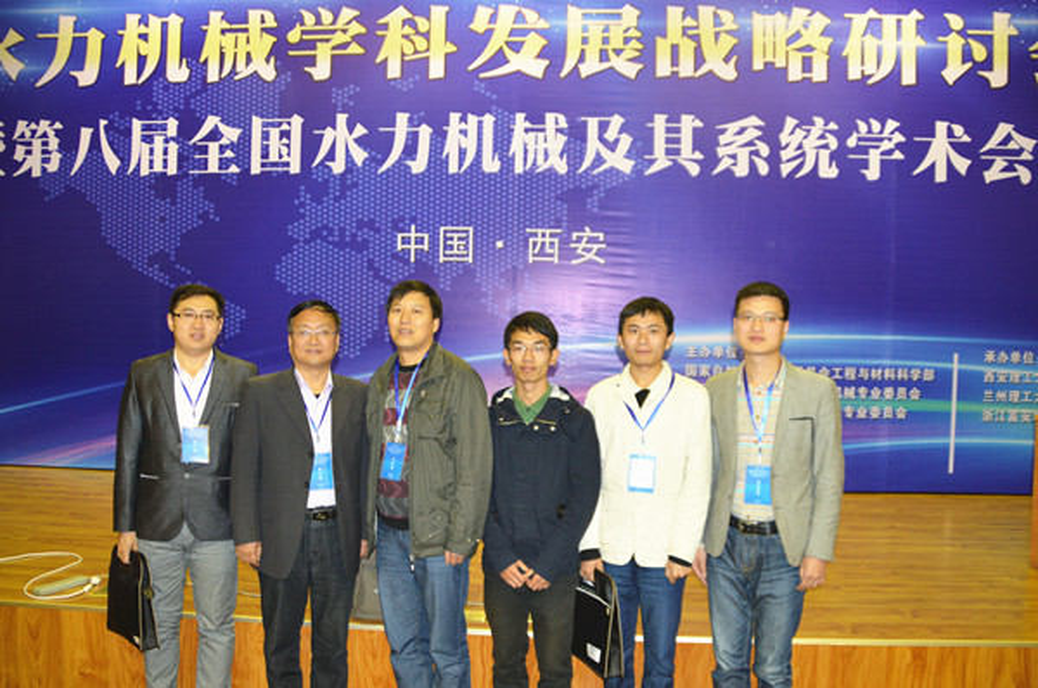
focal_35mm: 27
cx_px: 519
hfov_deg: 67.5
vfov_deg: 47.8
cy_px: 344
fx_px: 777
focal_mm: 18
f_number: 3.5
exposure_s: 1/60
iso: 640
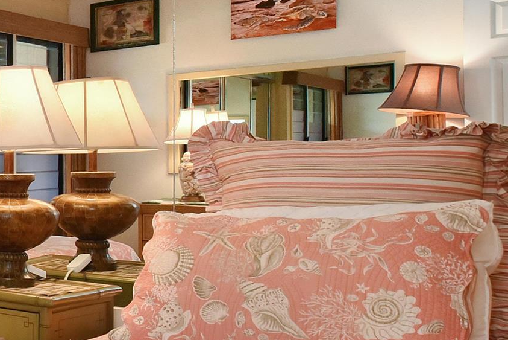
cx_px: -330
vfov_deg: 26.5
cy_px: 170
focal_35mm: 51
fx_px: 720
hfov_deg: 24.7
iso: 3600
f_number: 16
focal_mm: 14
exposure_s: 1/15
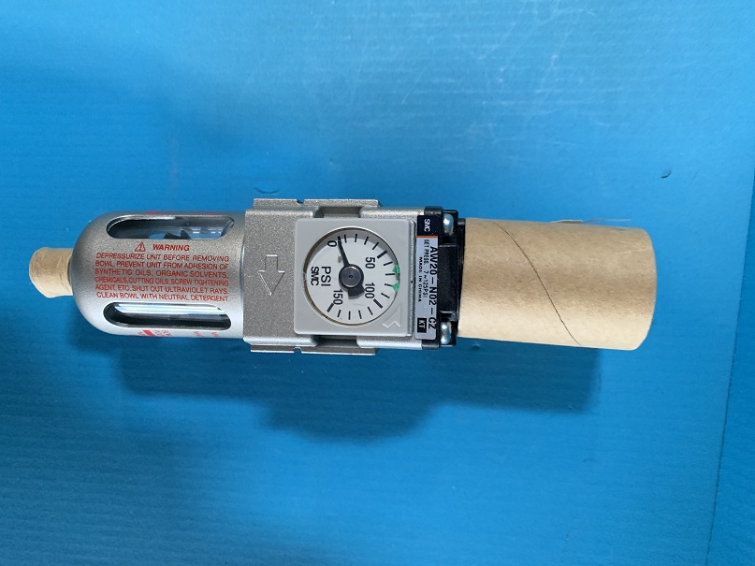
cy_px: 283
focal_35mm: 26
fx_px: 567
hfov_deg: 67.3
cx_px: 378
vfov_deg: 53.1
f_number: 1.8
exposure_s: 1/50
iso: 400
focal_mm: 4.25
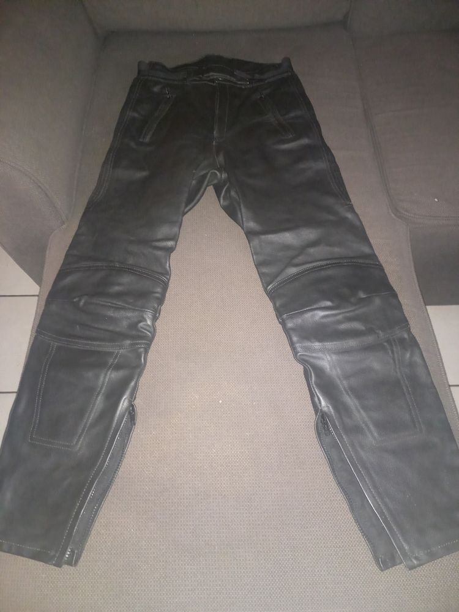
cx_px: 230
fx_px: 442
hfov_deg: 54.9
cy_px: 306
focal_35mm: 25
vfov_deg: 69.4
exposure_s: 1/20
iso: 1000
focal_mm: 4.65
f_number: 1.8
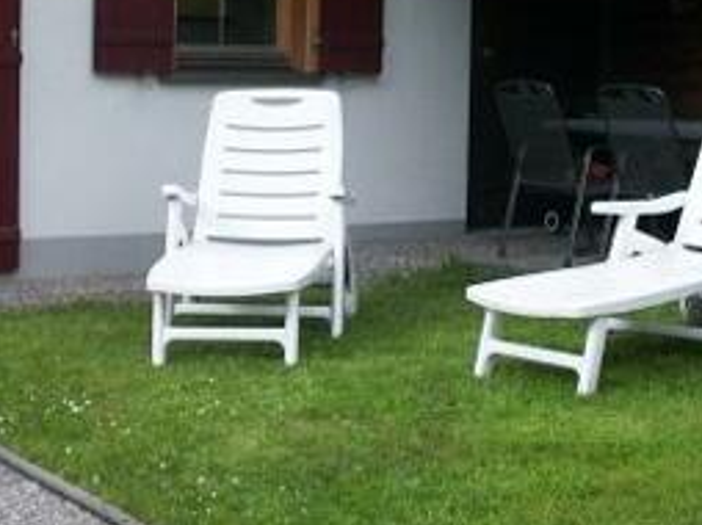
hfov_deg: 24.1
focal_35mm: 81
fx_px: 1641
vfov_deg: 18.1
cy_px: 169
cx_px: 366
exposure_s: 1/125
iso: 80
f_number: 3.1
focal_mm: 6.3
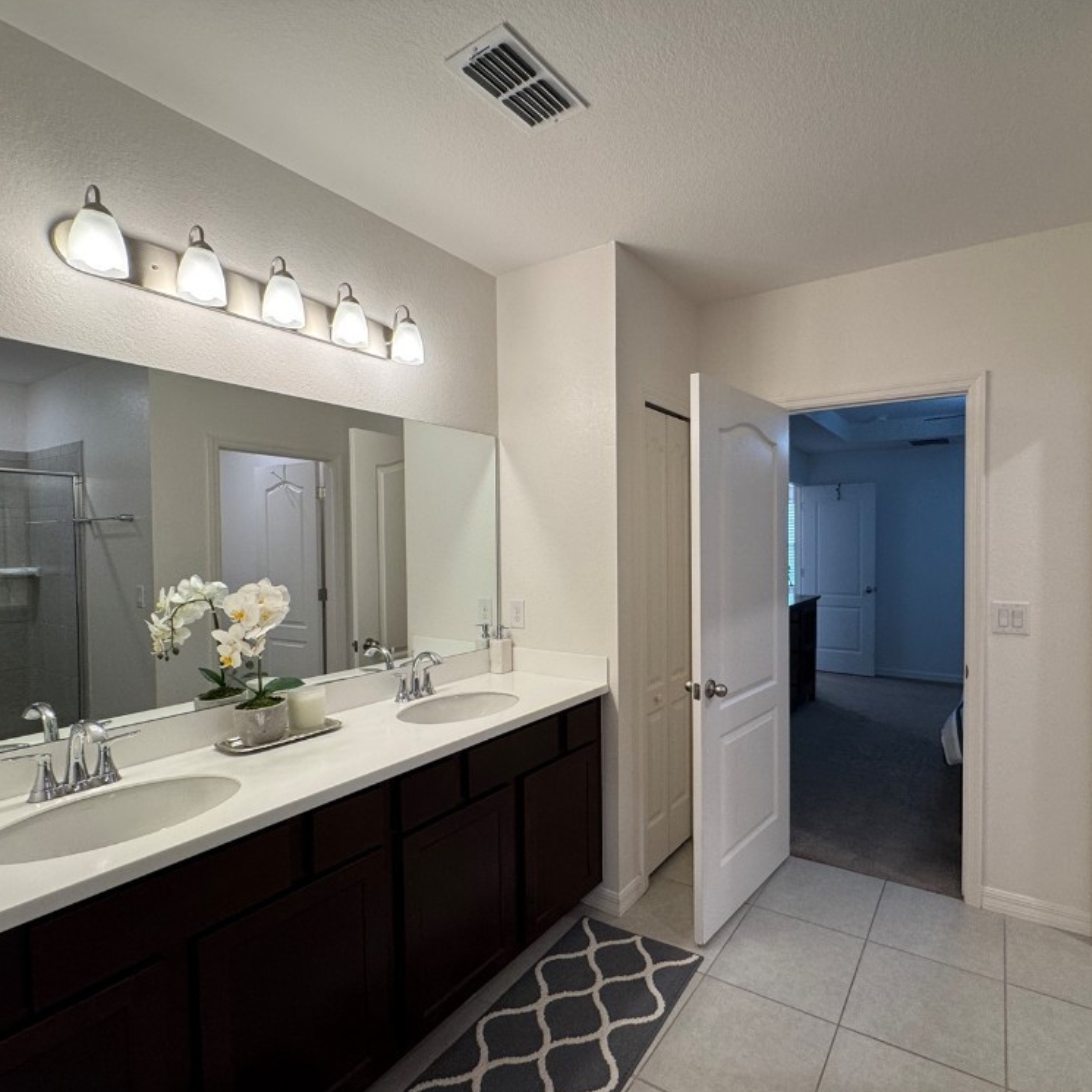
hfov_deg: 82.8
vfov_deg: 84.0
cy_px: 557
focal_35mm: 17
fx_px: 607
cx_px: 664
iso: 160
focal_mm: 2.22
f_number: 2.2
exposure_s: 1/120
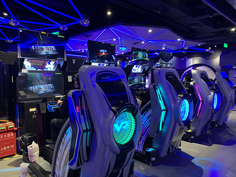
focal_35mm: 26
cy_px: 88
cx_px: 118
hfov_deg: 67.3
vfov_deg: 53.1
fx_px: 177
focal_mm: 4.25
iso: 250
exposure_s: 1/33
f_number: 1.8
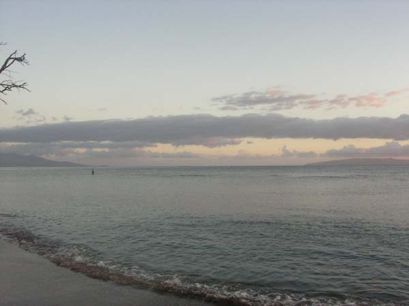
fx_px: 449
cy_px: 153
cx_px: 204
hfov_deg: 49.0
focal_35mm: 38
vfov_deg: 37.7
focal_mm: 7.8
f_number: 4.8
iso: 400
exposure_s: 1/344
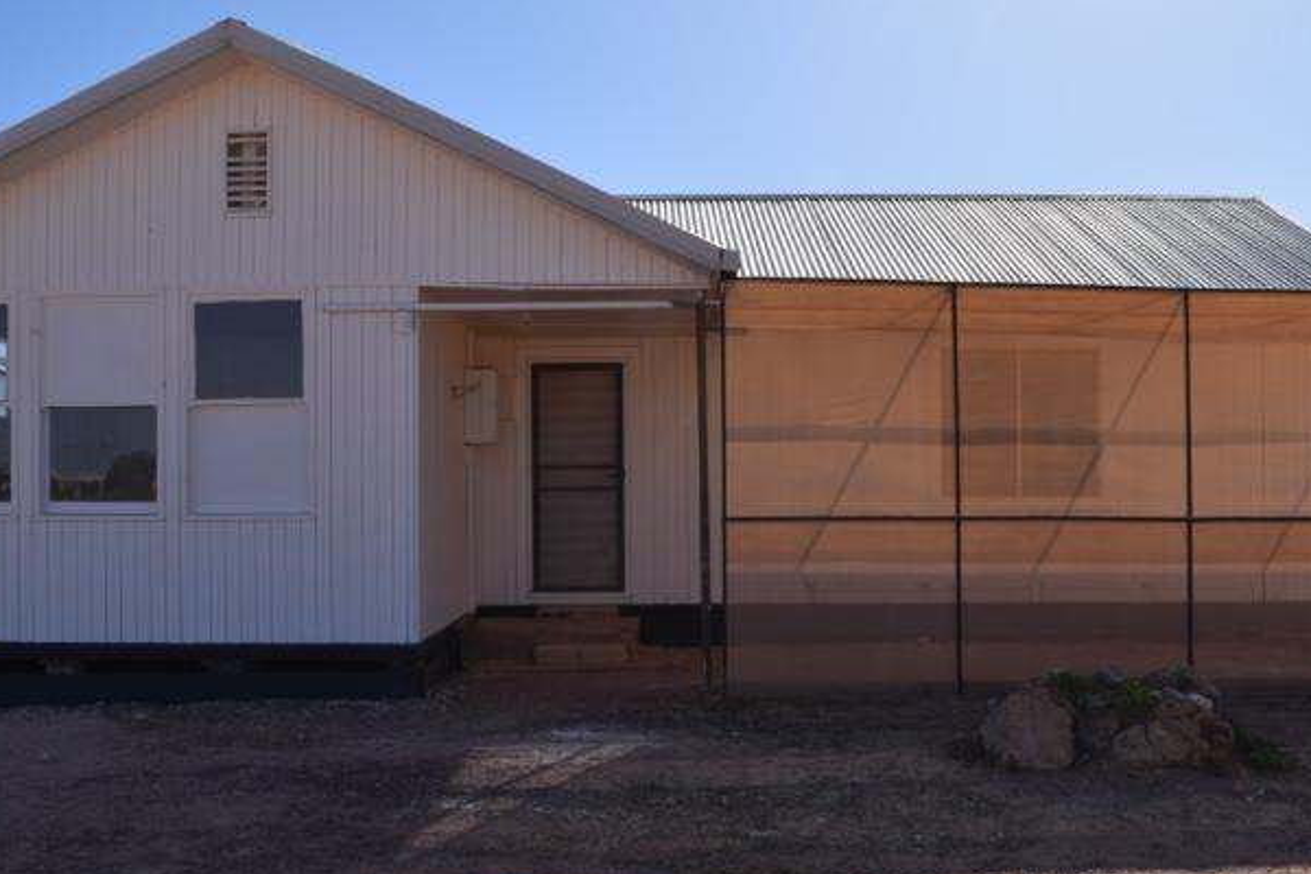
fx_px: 1311
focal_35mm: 36
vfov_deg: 36.8
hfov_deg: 53.1
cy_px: 506
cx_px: 638
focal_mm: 18
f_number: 11
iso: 100
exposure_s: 1/200
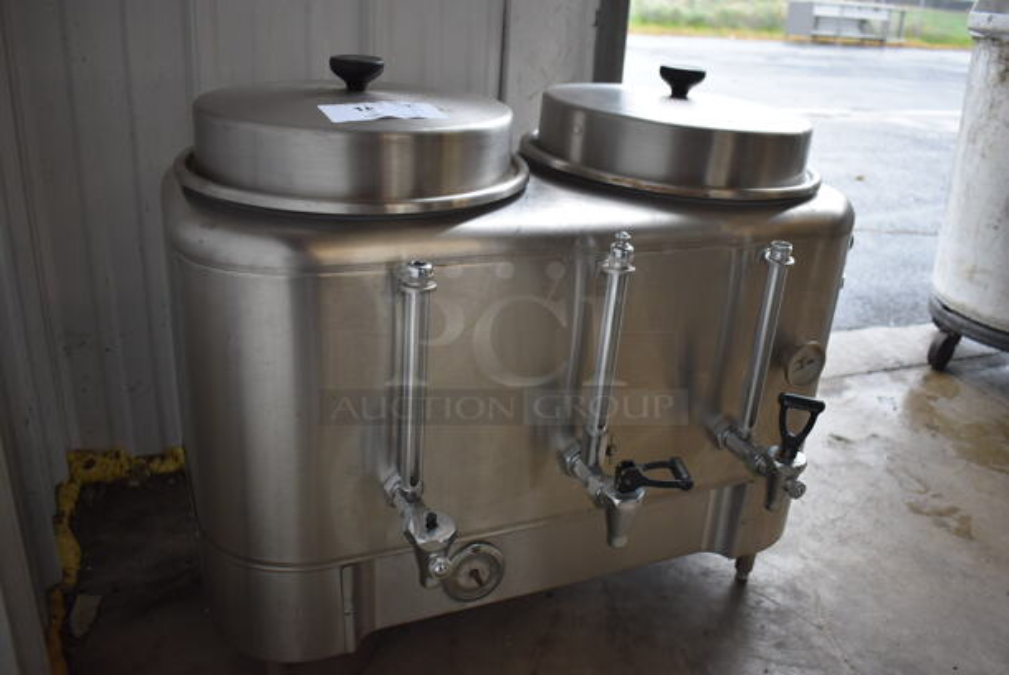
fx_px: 842
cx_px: 504
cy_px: 338
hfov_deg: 61.9
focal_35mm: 30
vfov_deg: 43.7
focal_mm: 20
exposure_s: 1/200
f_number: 3.8
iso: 800
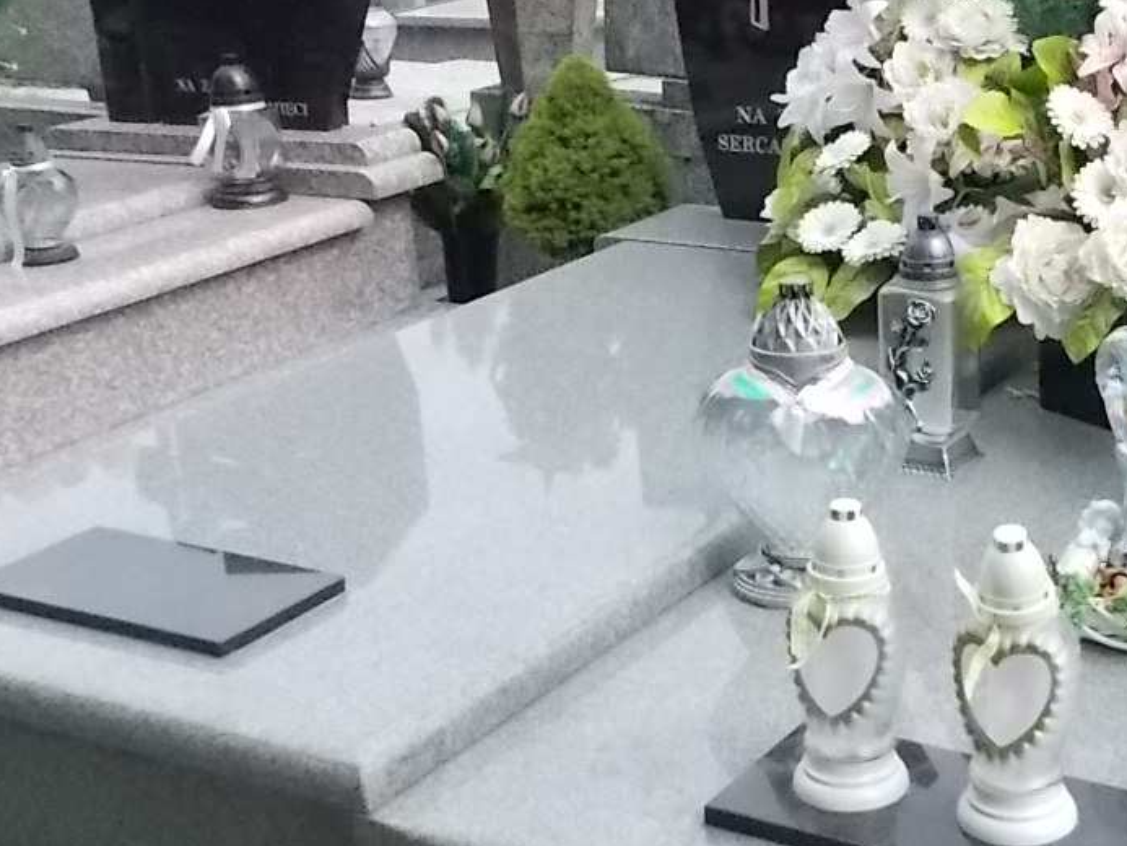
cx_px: 825
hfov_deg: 31.7
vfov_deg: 24.4
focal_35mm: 60
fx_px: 1954
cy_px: 423
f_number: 8
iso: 400
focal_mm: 4.6
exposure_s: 1/320
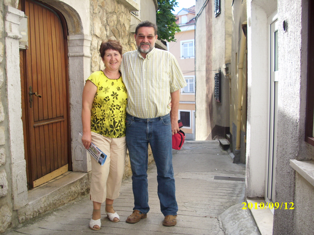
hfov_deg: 58.4
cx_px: 157
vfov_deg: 45.4
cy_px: 118
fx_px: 281
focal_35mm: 31
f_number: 2.8
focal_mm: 6.2
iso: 50
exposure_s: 1/184
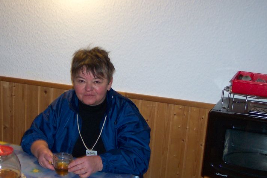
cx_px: 102
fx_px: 393
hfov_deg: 37.3
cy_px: 106
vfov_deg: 25.5
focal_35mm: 53
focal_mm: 8
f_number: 2.8
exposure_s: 1/30
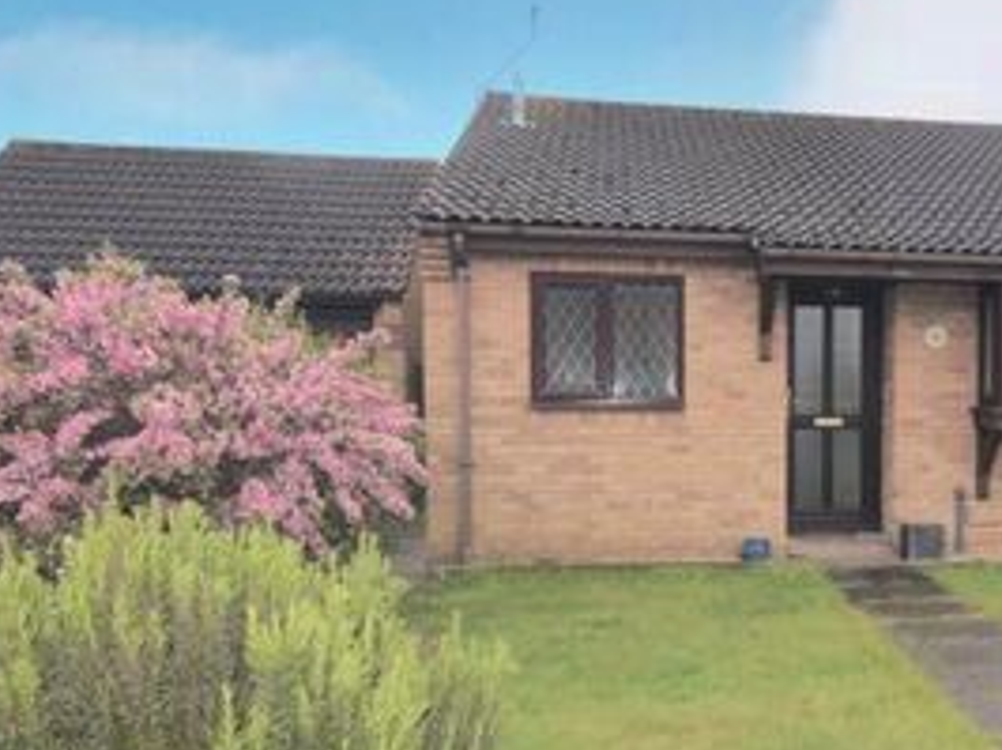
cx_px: 855
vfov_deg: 37.4
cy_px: 469
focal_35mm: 38
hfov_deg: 45.5
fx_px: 1099
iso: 100
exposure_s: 1/160
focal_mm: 10
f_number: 6.3
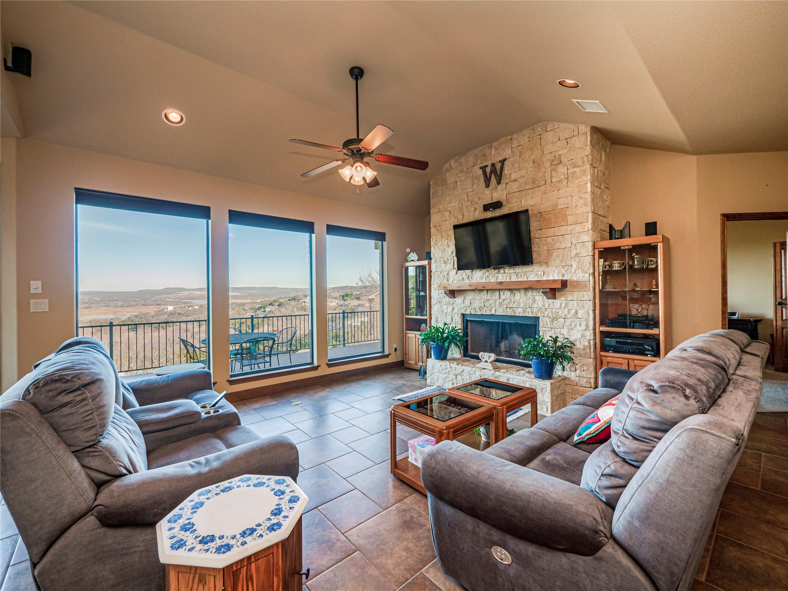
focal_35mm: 14
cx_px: 394
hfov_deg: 102.1
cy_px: 296
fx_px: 319
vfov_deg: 85.7
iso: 500
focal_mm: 7
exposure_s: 1/250
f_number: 7.1
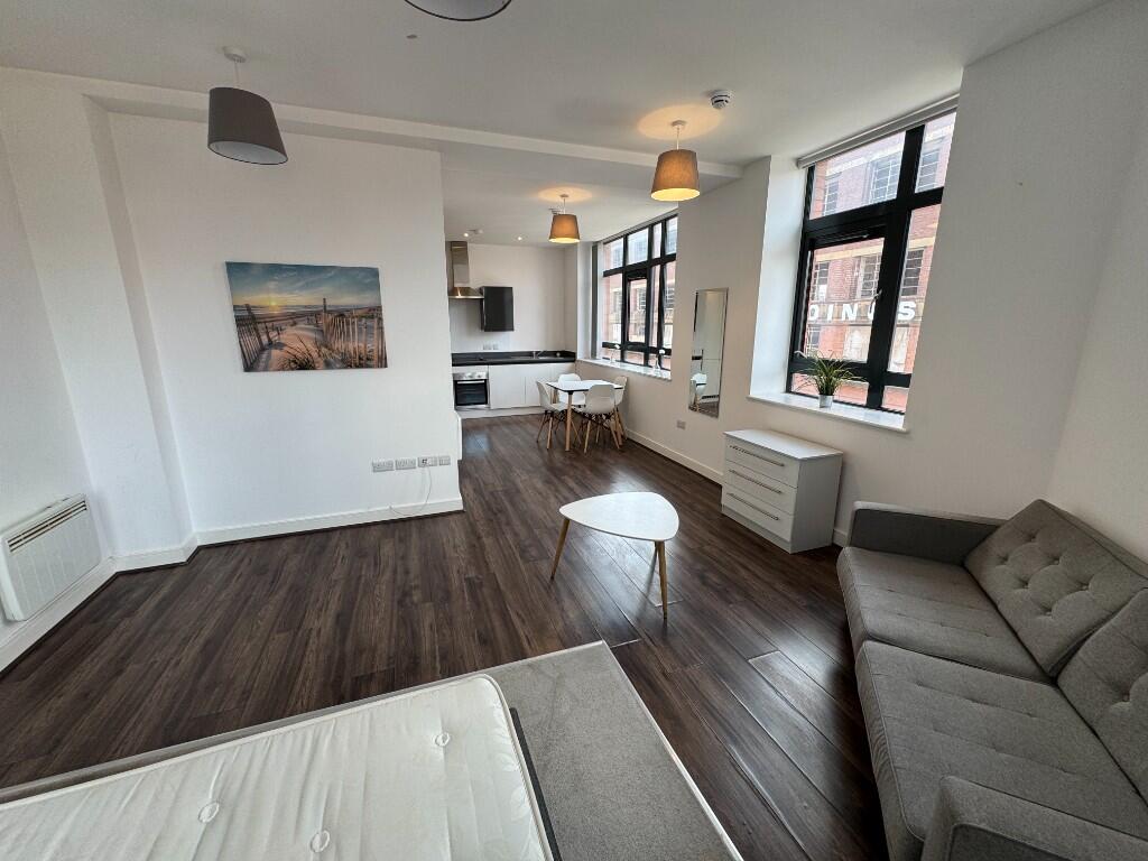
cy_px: 430
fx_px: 464
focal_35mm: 14
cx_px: 574
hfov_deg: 102.1
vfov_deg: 85.7
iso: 50
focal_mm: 2.22
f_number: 2.2
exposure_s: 1/100
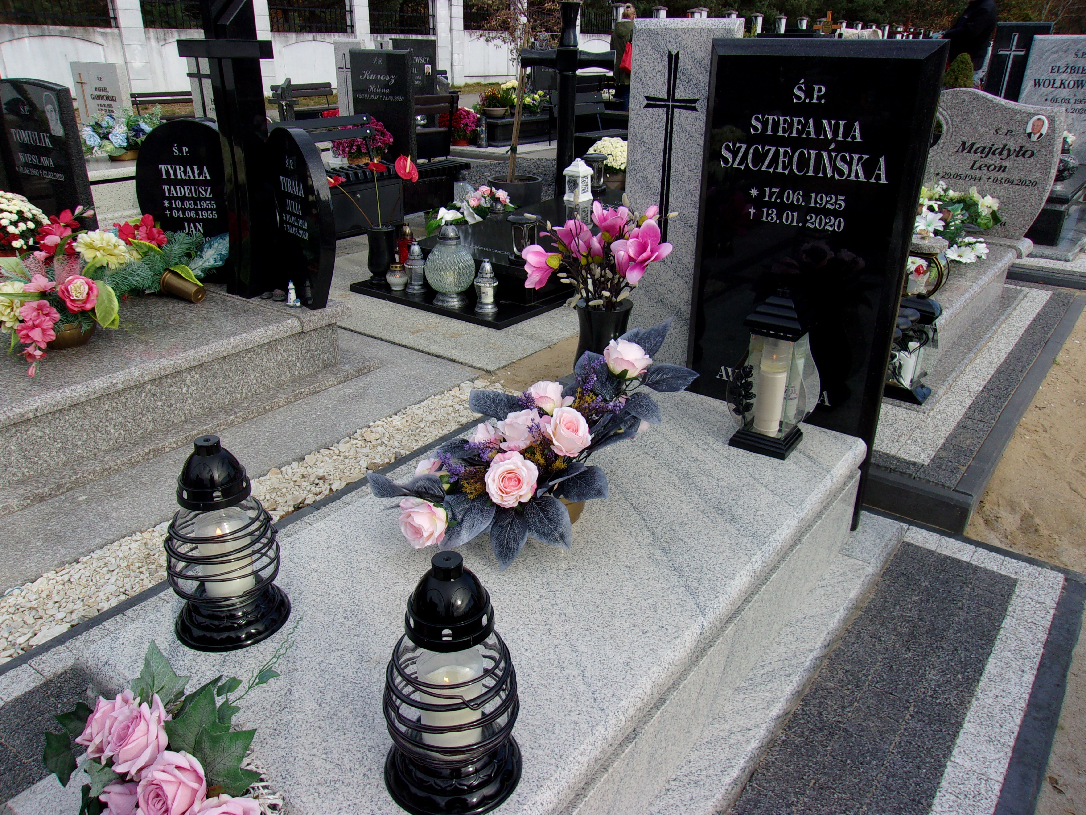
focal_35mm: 27
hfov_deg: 65.3
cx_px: 543
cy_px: 408
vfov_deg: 51.4
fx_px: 847
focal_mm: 4.9
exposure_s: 1/58
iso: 80
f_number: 10.4
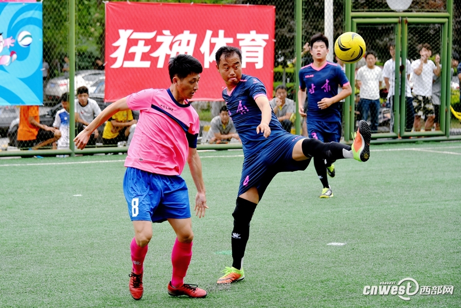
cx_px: 230
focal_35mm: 105
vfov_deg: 13.1
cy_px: 154
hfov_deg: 19.4
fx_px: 1345
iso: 400
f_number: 5.3
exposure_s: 1/1600
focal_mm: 105
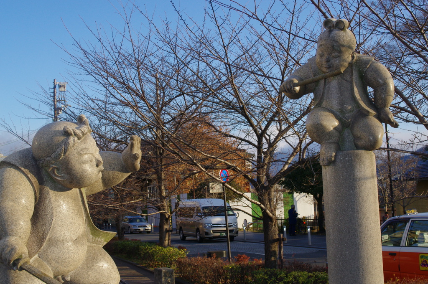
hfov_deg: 42.8
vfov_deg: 29.2
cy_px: 142
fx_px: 546
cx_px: 214
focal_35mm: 46
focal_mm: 31
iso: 400
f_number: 11
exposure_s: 1/180
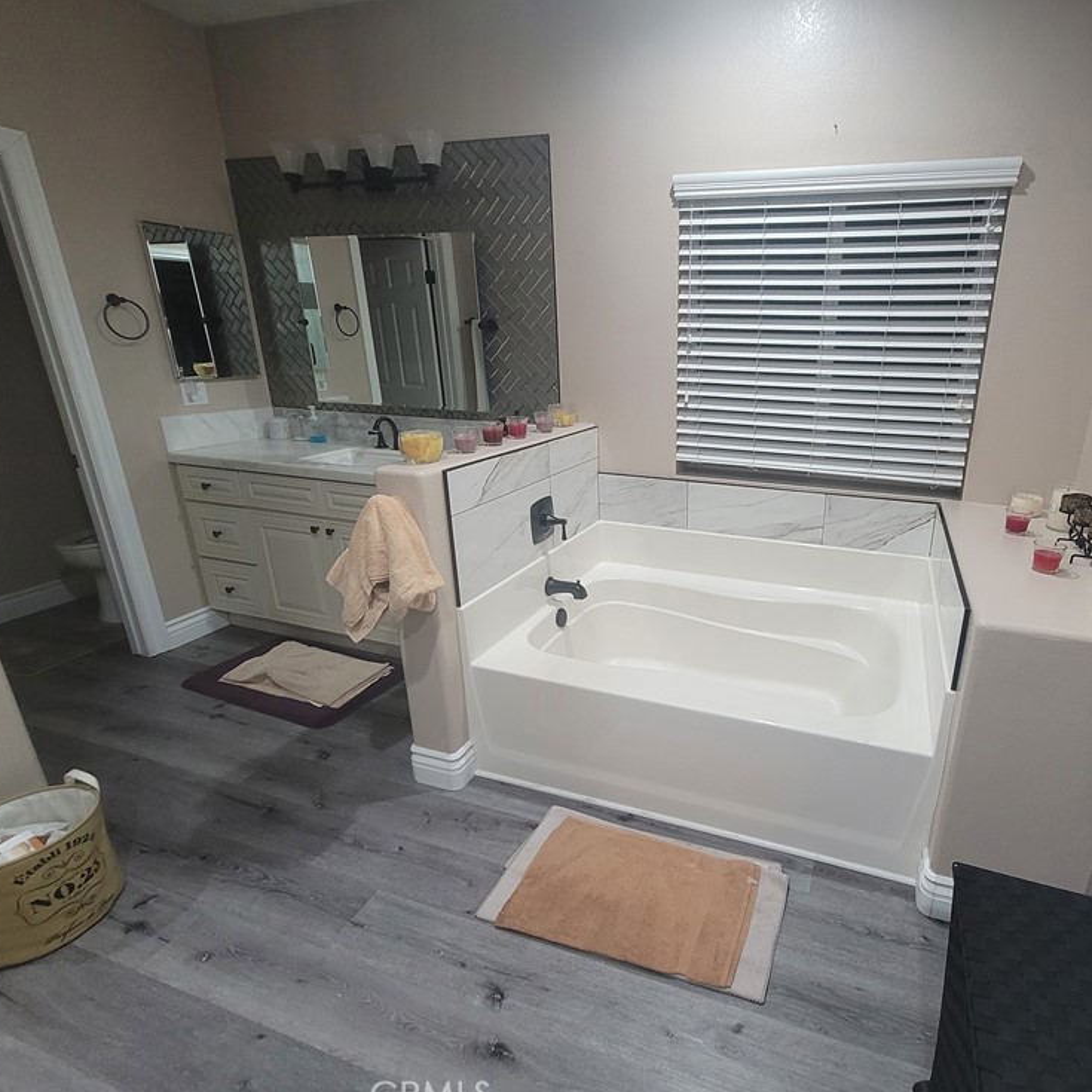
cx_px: 691
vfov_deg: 87.4
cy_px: 545
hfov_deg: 85.5
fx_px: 571
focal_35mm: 16
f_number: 2.2
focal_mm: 2.2
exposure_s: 1/40
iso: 320
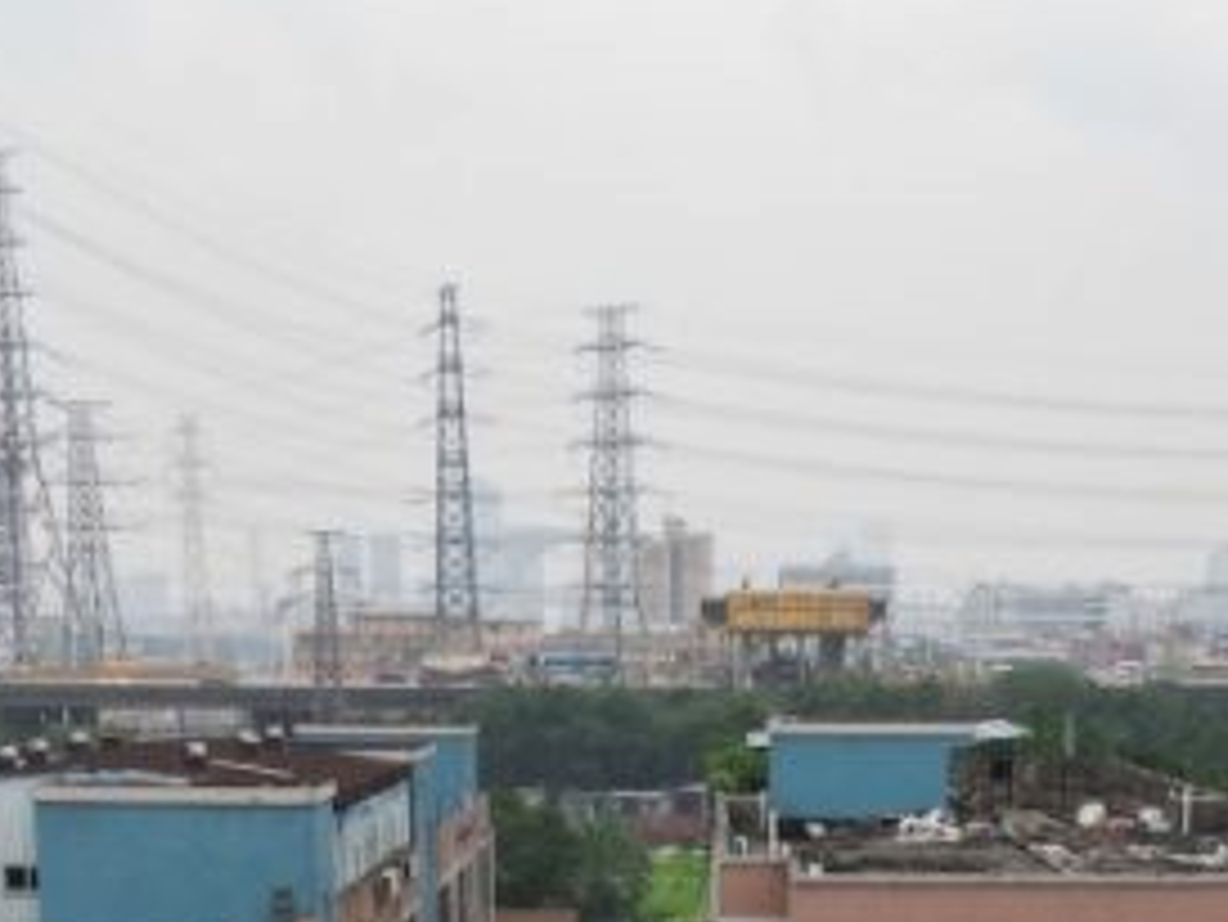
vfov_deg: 14.5
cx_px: 724
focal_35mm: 90
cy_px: 1633
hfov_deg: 21.7
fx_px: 3194
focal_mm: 6.72
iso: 200
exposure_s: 1/1500
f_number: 1.7
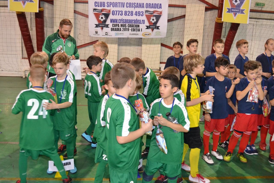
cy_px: 92
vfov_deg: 36.9
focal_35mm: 36
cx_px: 137
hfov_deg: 53.1
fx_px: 274
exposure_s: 1/60
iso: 2500
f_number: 4
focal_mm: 24
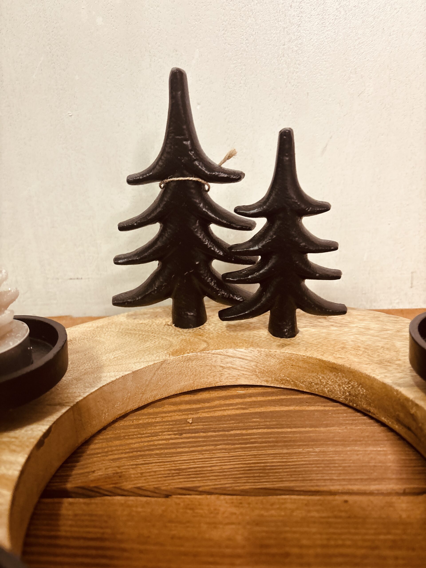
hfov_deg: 53.1
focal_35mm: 26
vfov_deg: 67.3
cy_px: 284
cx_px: 213
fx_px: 427
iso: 250
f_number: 1.6
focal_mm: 5.96
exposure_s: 1/50
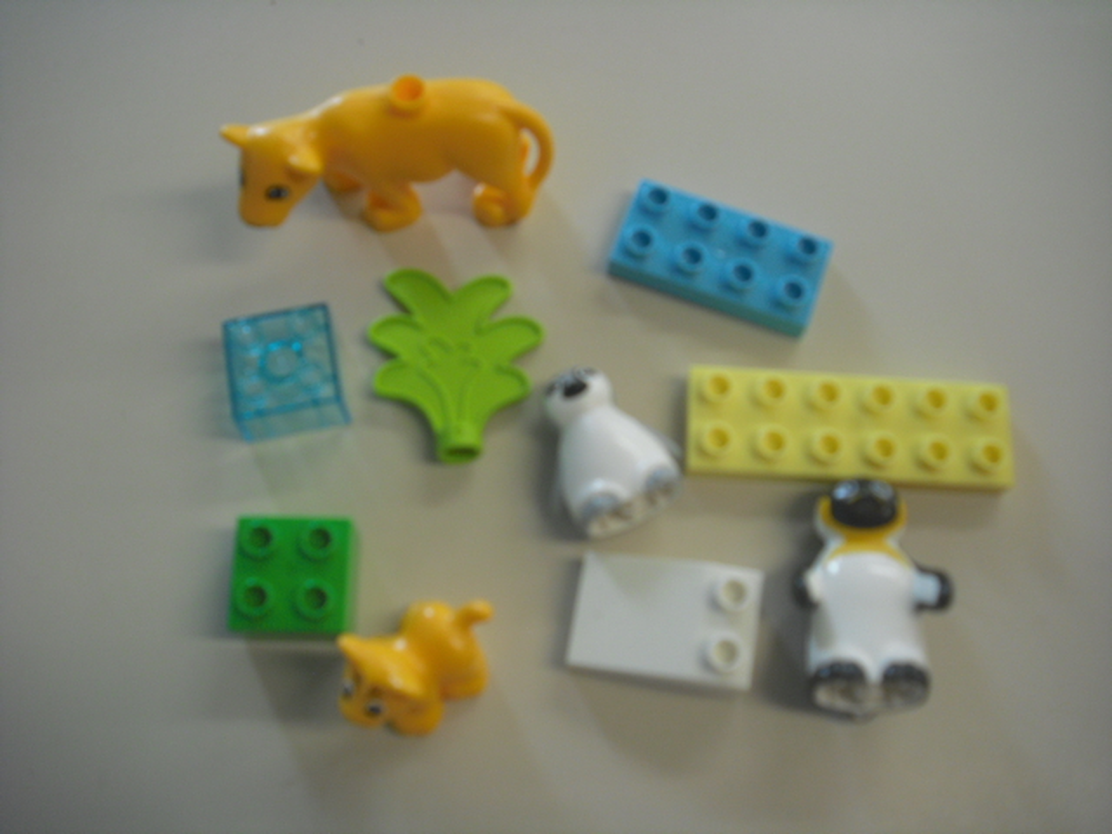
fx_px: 1221
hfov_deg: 49.0
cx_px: 556
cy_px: 417
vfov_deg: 37.7
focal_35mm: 38
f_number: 2.8
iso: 100
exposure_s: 1/80
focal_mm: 6.2
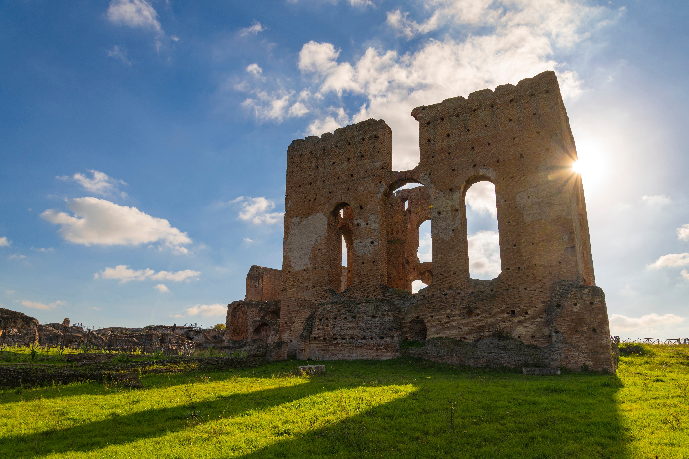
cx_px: 344
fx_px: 459
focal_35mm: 24
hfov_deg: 73.8
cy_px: 230
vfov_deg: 53.1
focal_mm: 24
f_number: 9
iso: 100
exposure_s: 1/400
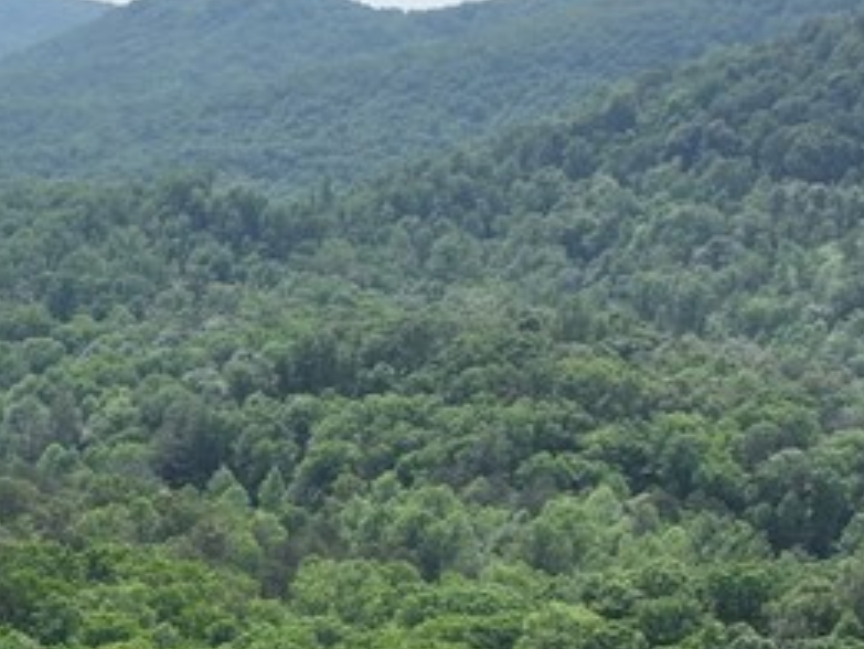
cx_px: -811
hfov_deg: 16.5
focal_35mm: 94
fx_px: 2347
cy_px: 916
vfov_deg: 14.8
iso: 160
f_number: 2.8
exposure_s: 1/320
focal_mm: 12.29
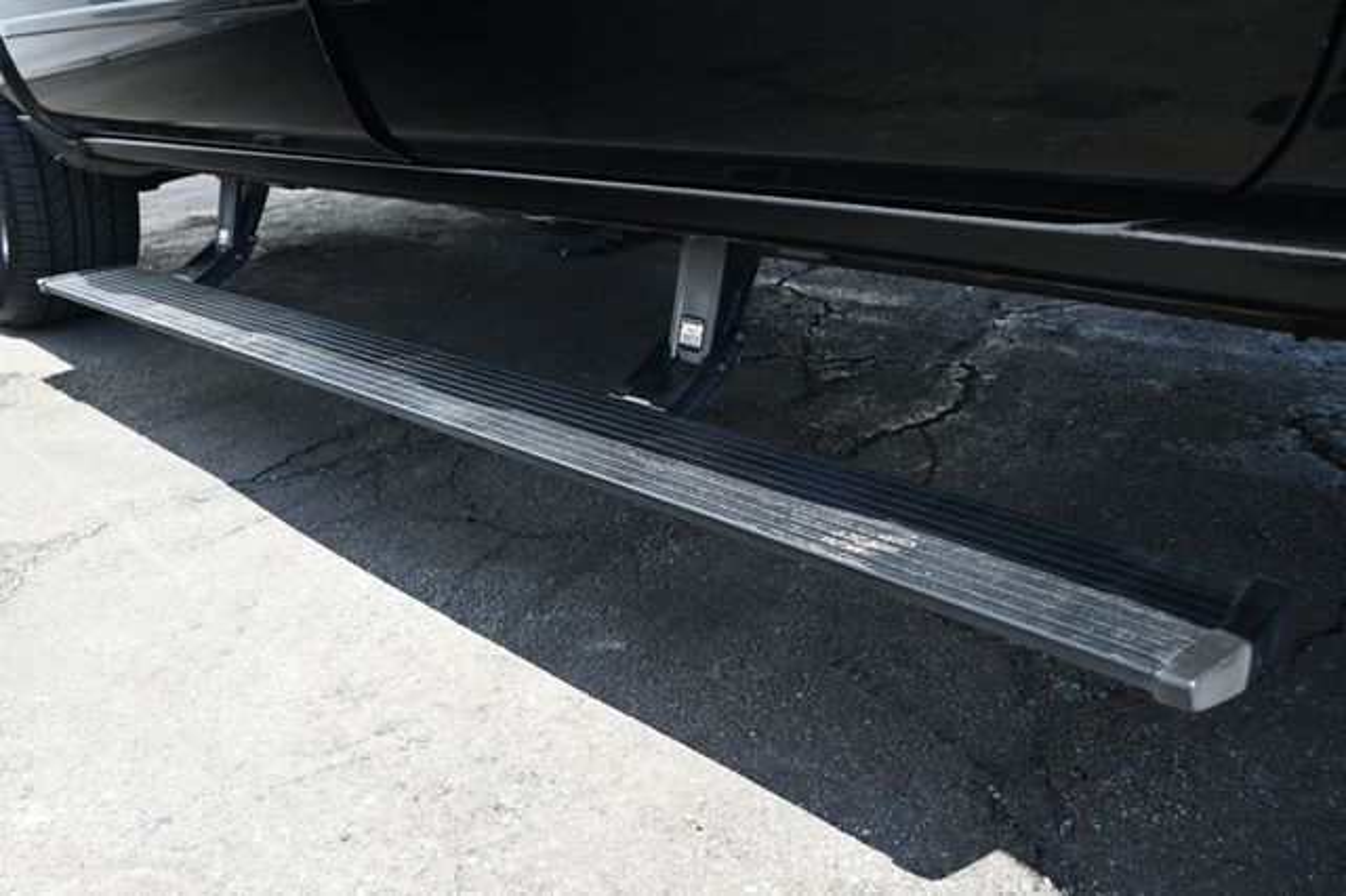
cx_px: 673
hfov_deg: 59.5
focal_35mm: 32
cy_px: 448
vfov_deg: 41.7
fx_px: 1177
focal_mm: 21
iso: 250
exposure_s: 1/250
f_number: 4
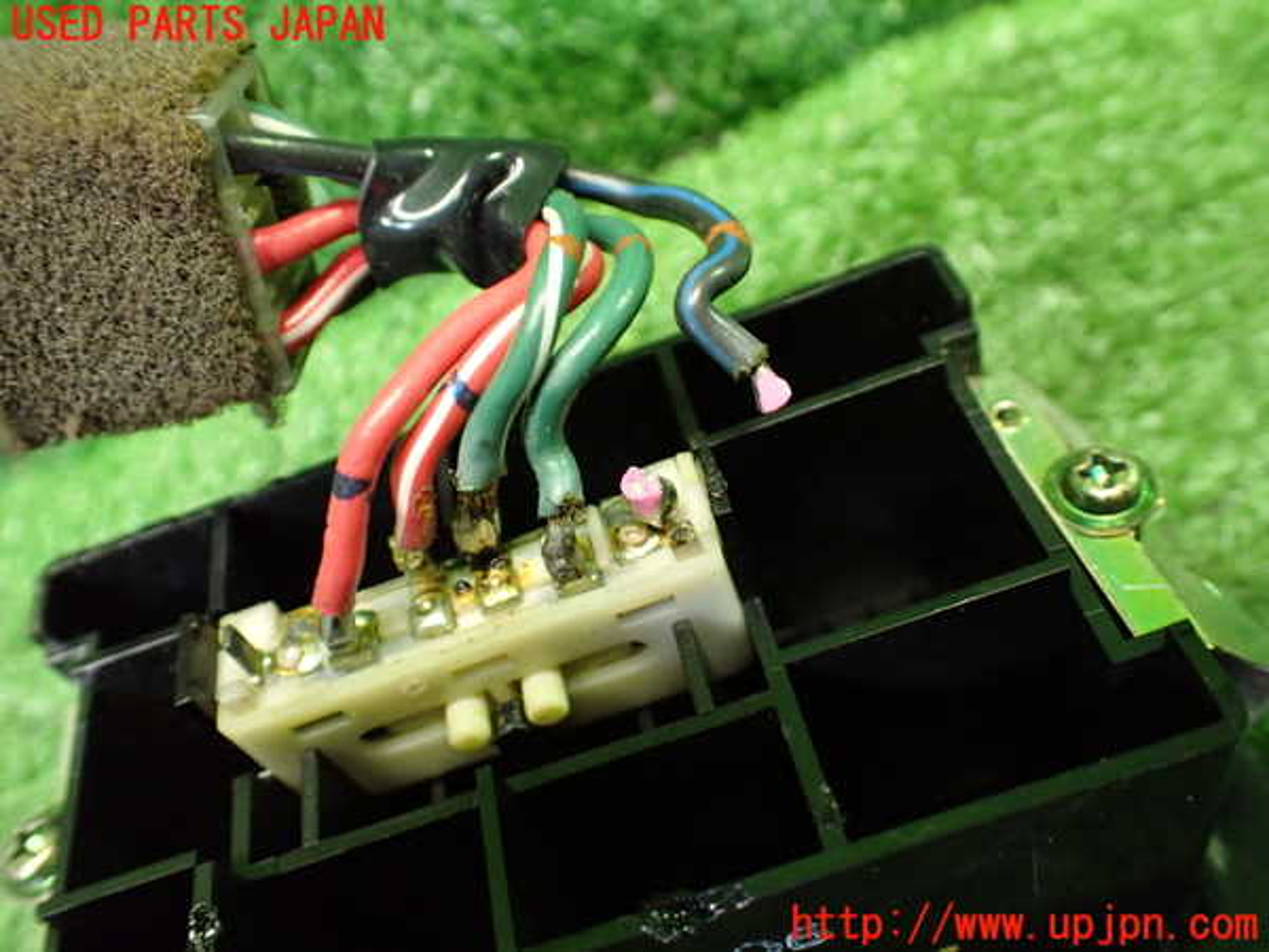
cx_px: 634
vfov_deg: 46.8
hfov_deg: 60.0
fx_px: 1100
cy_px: 476
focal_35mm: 30
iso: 800
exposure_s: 1/40
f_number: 2.3
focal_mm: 5.4
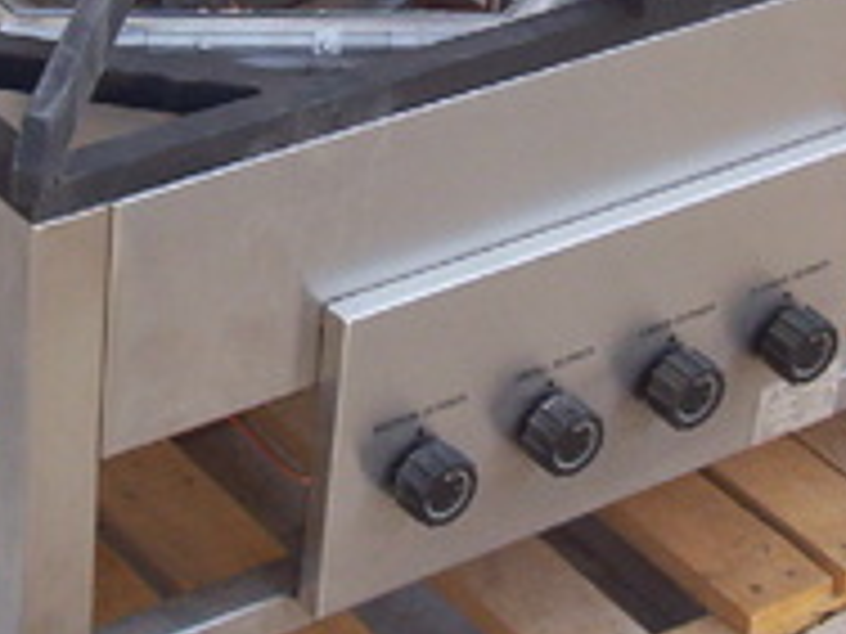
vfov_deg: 11.9
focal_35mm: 124
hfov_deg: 15.8
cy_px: 92
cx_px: 178
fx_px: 3031
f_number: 3.16
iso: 100
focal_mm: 7.88
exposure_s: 1/289
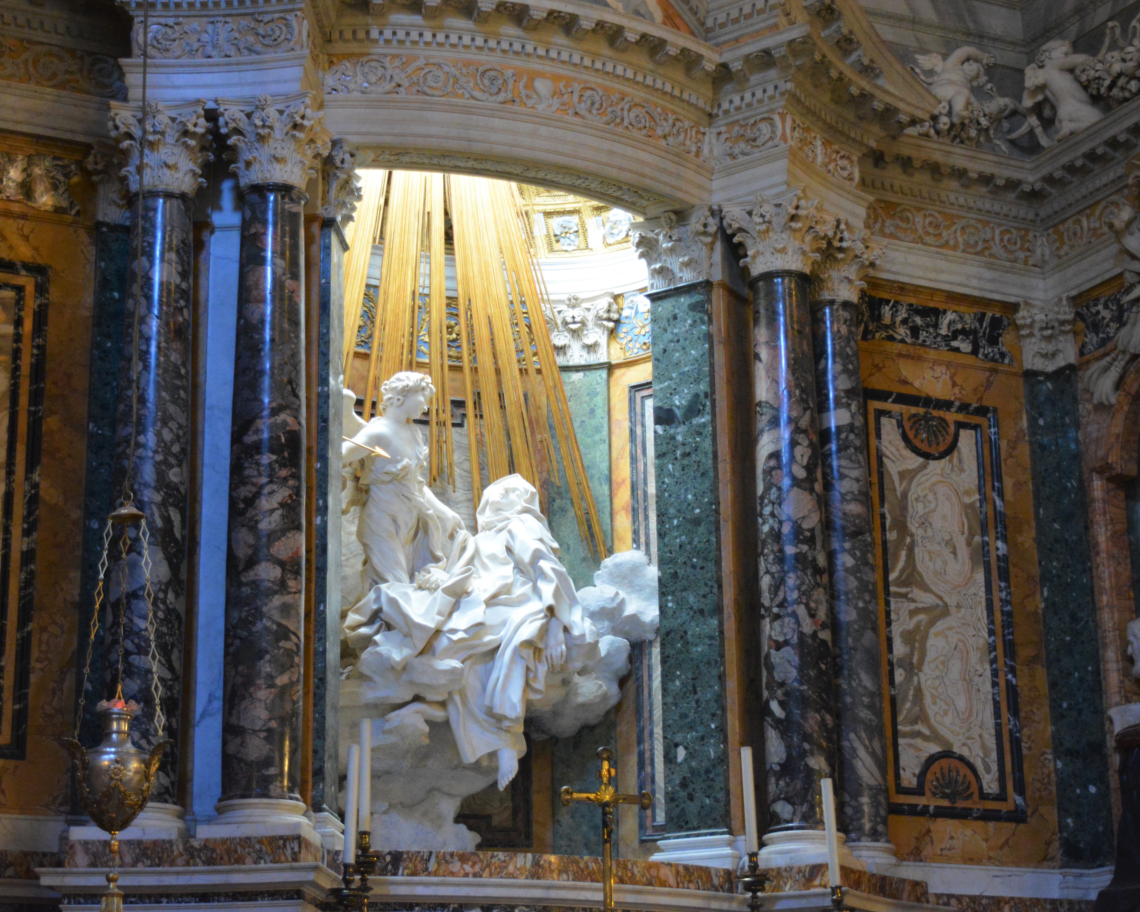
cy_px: 471
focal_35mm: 69
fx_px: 2328
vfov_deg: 22.2
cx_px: 499
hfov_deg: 27.5
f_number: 4.8
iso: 2800
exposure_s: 1/30
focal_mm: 38
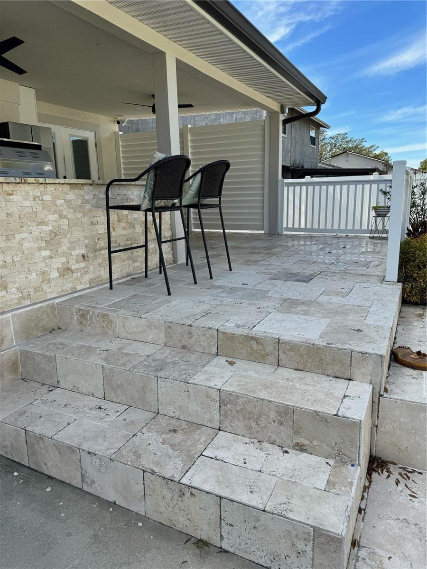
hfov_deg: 56.8
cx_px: 214
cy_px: 284
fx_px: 395
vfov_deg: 71.6
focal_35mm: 24
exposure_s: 1/1980
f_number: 1.78
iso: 80
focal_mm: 6.76
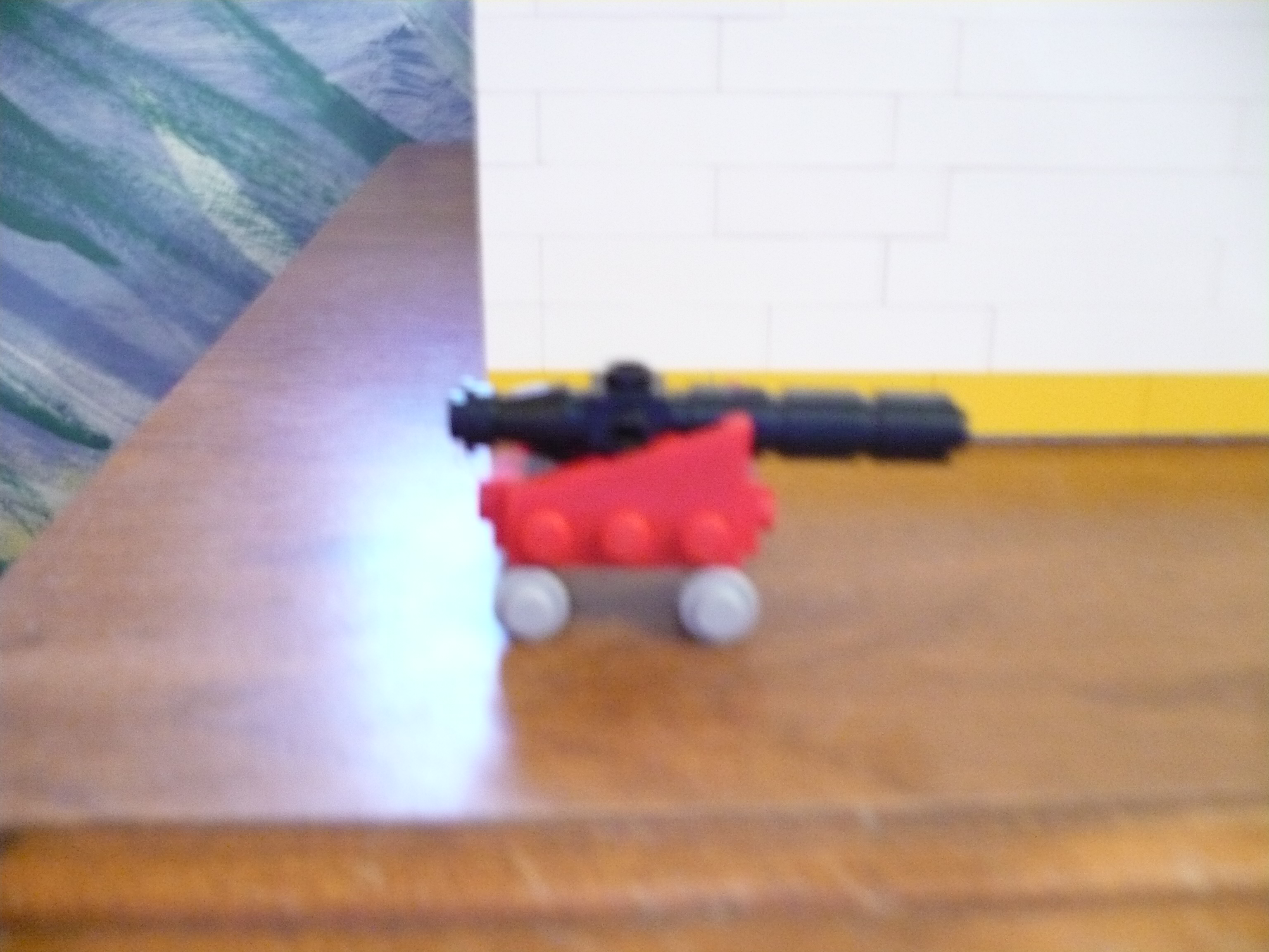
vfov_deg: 40.7
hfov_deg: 52.6
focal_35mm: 35
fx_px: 1283
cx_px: 634
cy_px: 476
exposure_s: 1/8
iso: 400
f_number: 2.8
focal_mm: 5.8
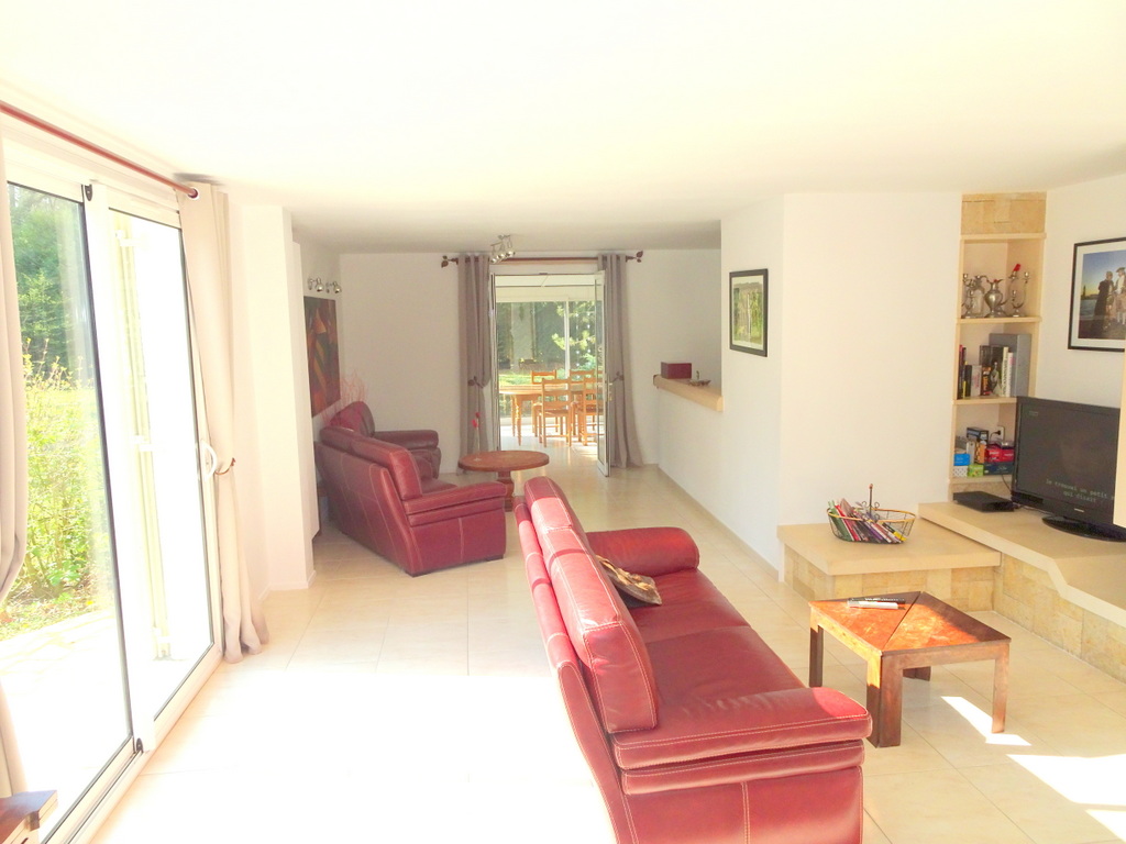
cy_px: 422
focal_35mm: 24
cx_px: 563
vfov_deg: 56.8
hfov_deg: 71.6
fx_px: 781
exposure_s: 1/200
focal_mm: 4.1
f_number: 3.5
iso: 80
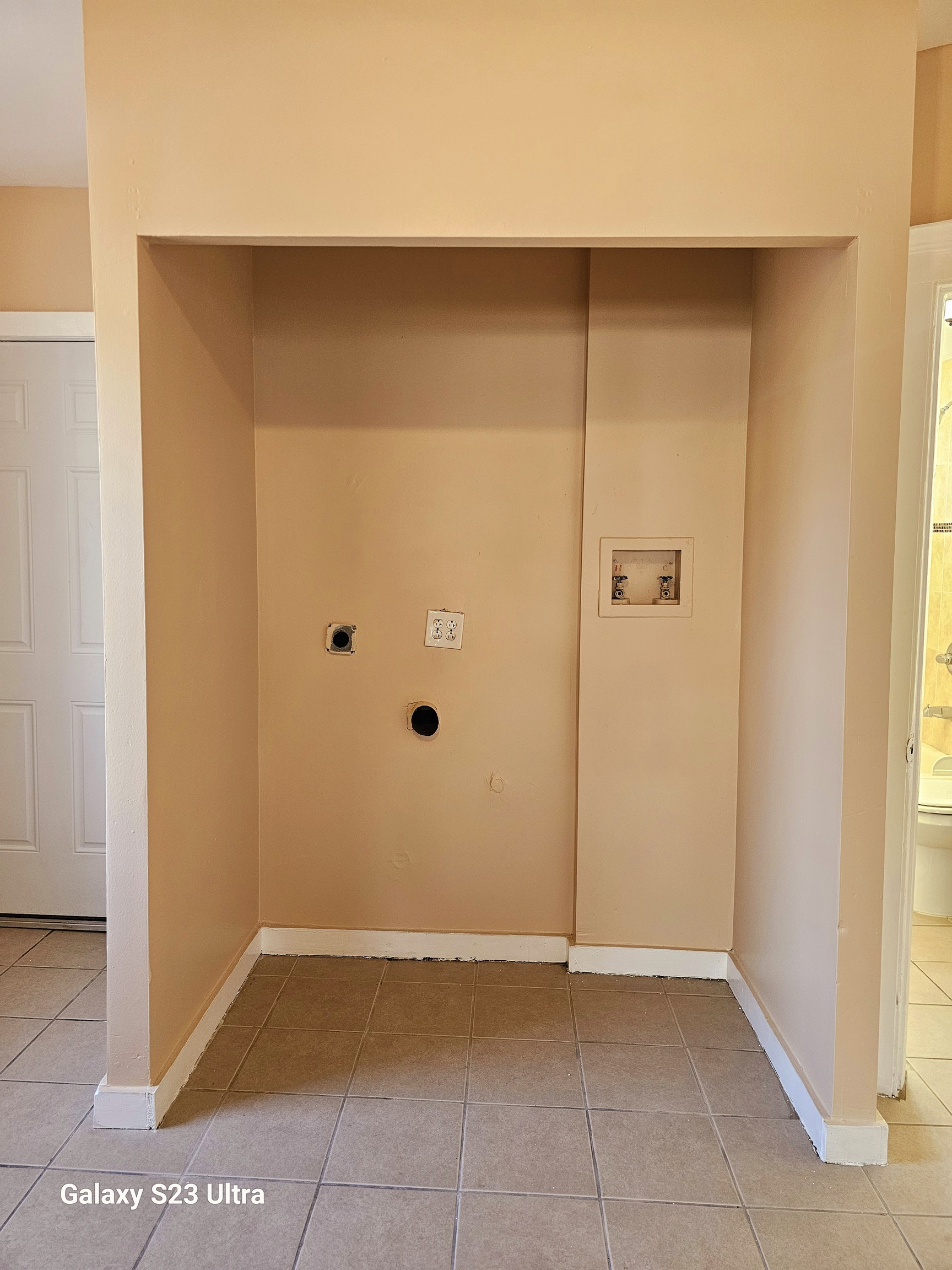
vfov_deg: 73.9
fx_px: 843
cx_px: 476
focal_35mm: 23
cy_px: 635
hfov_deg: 58.9
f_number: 1.7
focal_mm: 6.3
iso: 400
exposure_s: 1/120
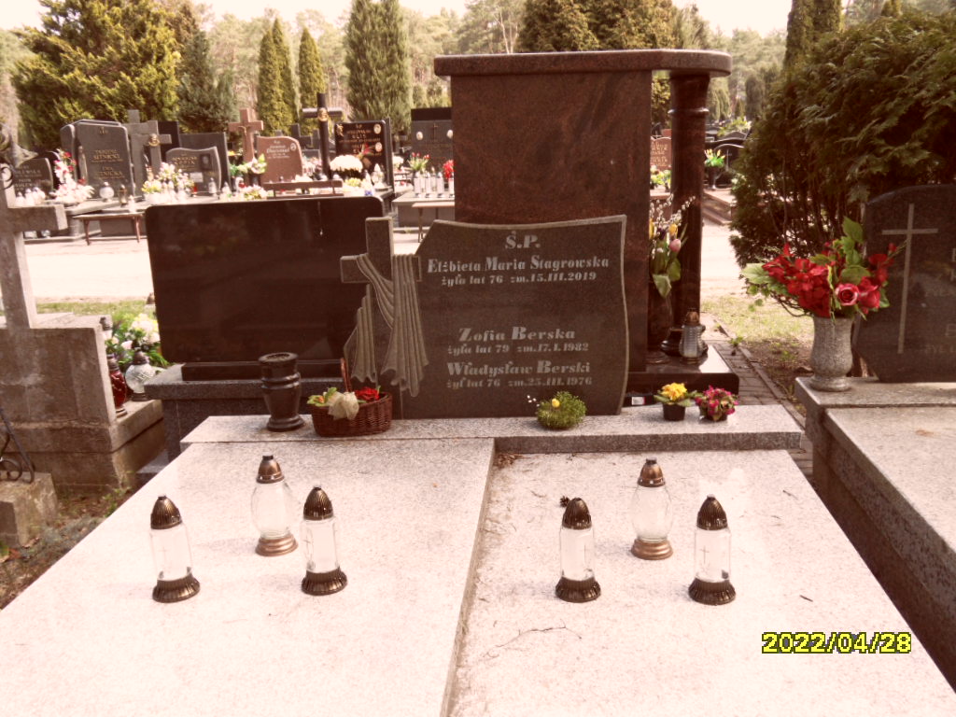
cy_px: 358
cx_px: 478
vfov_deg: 44.2
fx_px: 884
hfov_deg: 56.8
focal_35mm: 32
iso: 80
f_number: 3.4
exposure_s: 1/180
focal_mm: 5.3
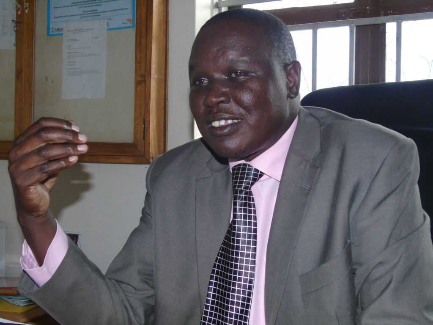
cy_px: 162
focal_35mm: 46
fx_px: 575
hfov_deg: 41.2
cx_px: 216
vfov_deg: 31.5
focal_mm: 8.2
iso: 200
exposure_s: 1/50
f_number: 4.1
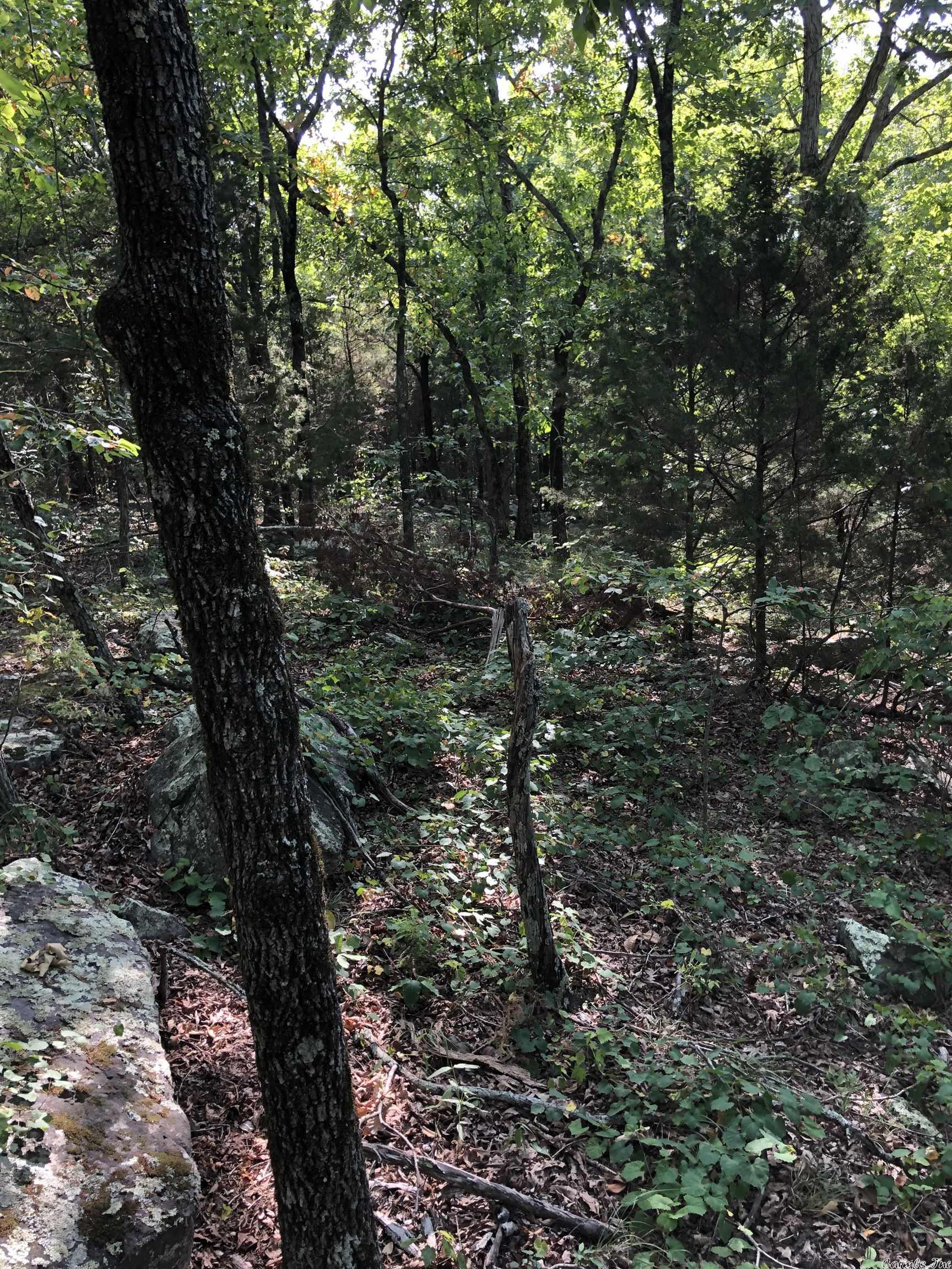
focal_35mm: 28
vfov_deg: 63.4
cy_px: 634
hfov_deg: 49.7
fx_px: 1027
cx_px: 476
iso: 64
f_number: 1.8
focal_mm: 3.99
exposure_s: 1/120
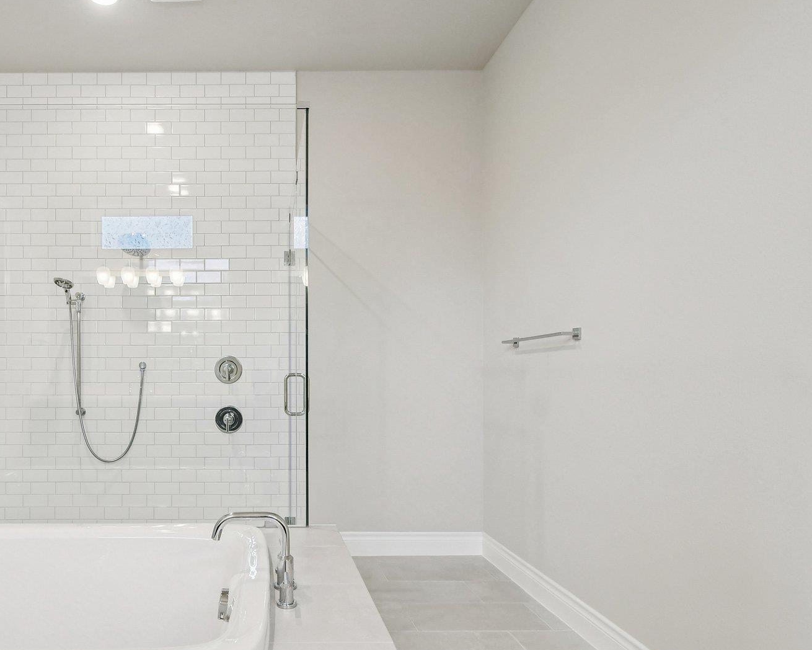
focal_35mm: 22
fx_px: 529
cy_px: 367
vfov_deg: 62.9
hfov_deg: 72.8
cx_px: 272
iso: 400
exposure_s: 1/30
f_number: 8
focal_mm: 10
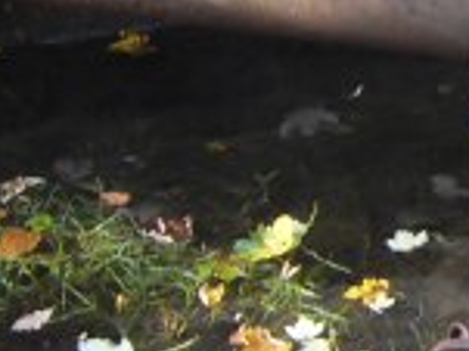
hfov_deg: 10.0
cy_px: 121
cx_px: 634
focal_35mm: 194
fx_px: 2626
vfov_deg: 7.6
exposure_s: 1/45
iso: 120
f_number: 3.5
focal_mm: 6.6
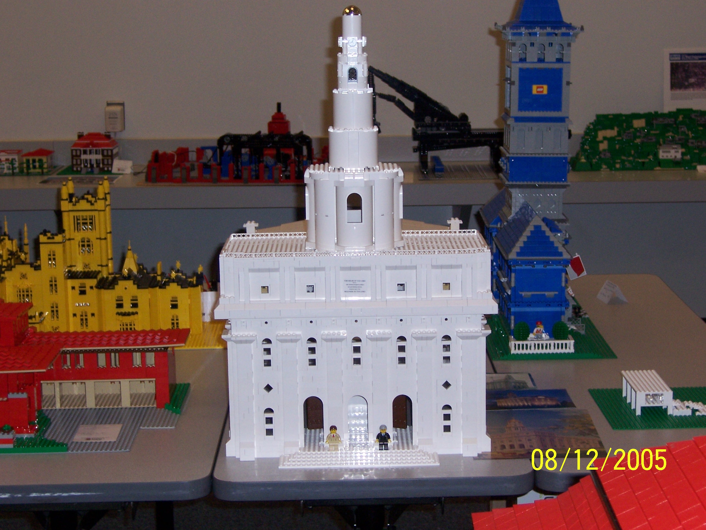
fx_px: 1489
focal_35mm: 73
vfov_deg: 20.2
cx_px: 353
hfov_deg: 26.7
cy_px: 265
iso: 140
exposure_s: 1/90
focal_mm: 12.1
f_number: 4.3
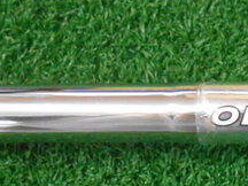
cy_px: 132
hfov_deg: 23.5
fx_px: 552
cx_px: 285
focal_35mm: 77
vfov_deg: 19.0
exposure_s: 1/50
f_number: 3.2
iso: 800
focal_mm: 4.6
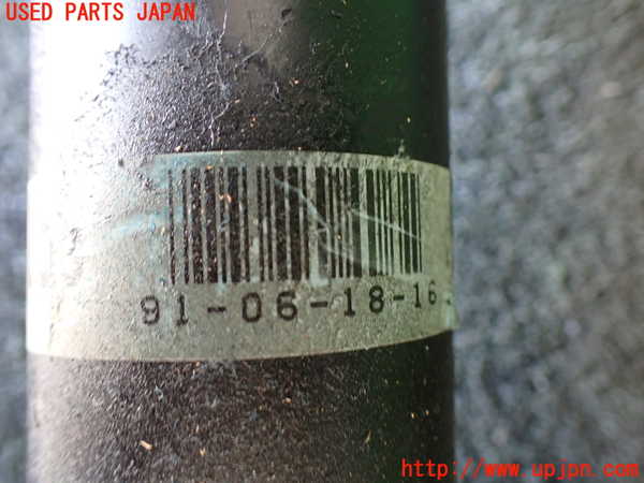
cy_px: 242
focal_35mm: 30
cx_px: 322
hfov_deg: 60.0
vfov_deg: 46.8
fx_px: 558
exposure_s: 1/30
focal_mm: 5.4
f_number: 2.3
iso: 800
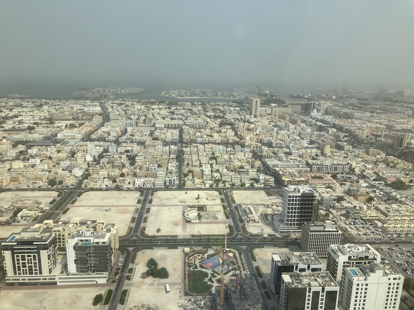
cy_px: 155
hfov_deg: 63.4
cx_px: 207
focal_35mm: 28
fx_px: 335
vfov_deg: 49.7
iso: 32
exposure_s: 1/783
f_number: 1.8
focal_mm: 3.99
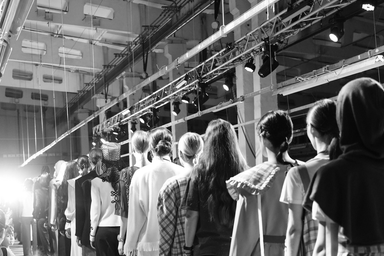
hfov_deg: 31.8
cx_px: 154
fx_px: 672
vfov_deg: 21.2
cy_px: 224
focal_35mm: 63
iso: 2500
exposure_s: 1/125
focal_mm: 34
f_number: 2.8
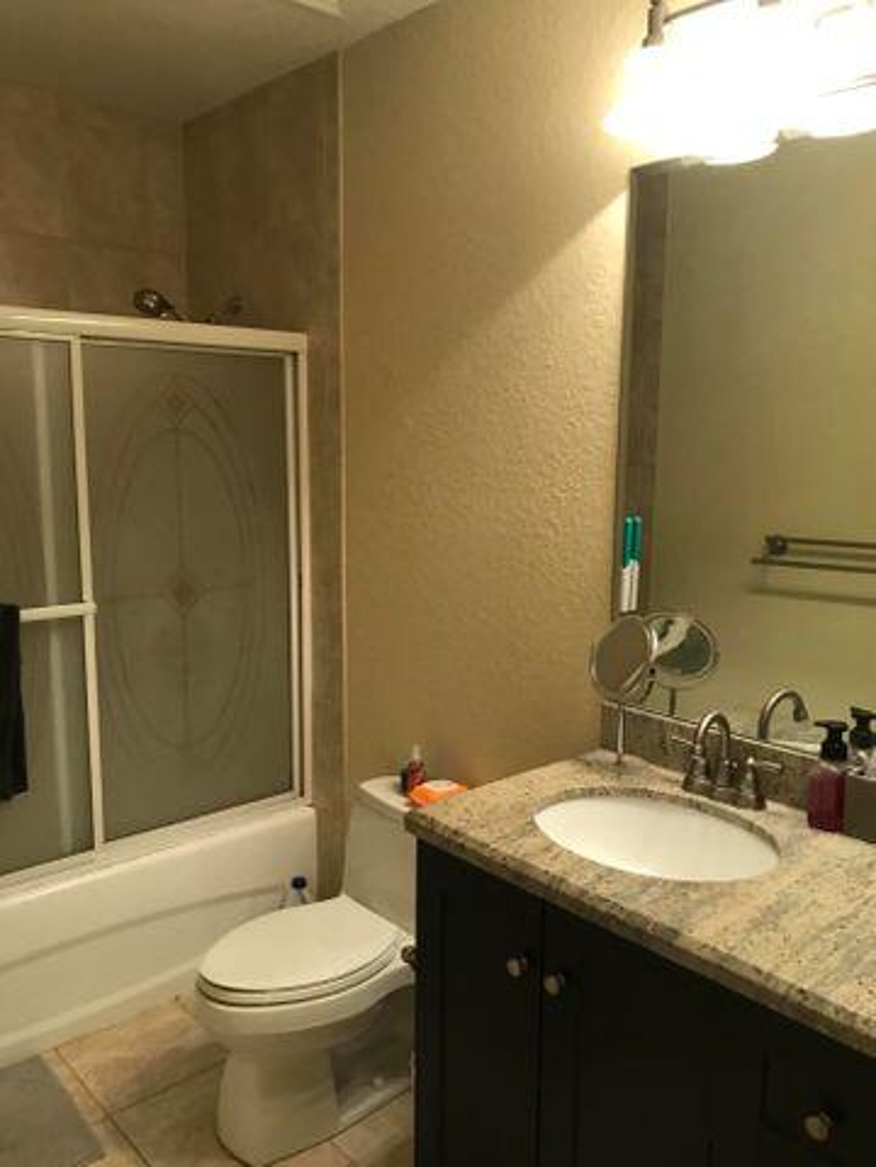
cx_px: 438
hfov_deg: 49.7
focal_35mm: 28
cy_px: 584
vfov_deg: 63.4
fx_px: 945
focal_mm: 3.99
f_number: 1.8
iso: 40
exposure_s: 1/15
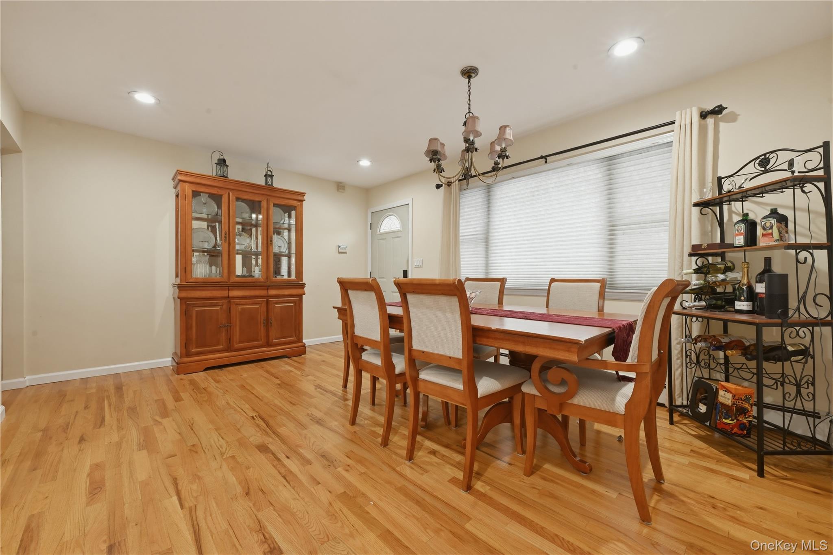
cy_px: 278
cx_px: 416
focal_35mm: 14
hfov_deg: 104.3
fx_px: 324
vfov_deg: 81.2
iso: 250
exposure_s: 1/3.33
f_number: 11
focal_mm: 14
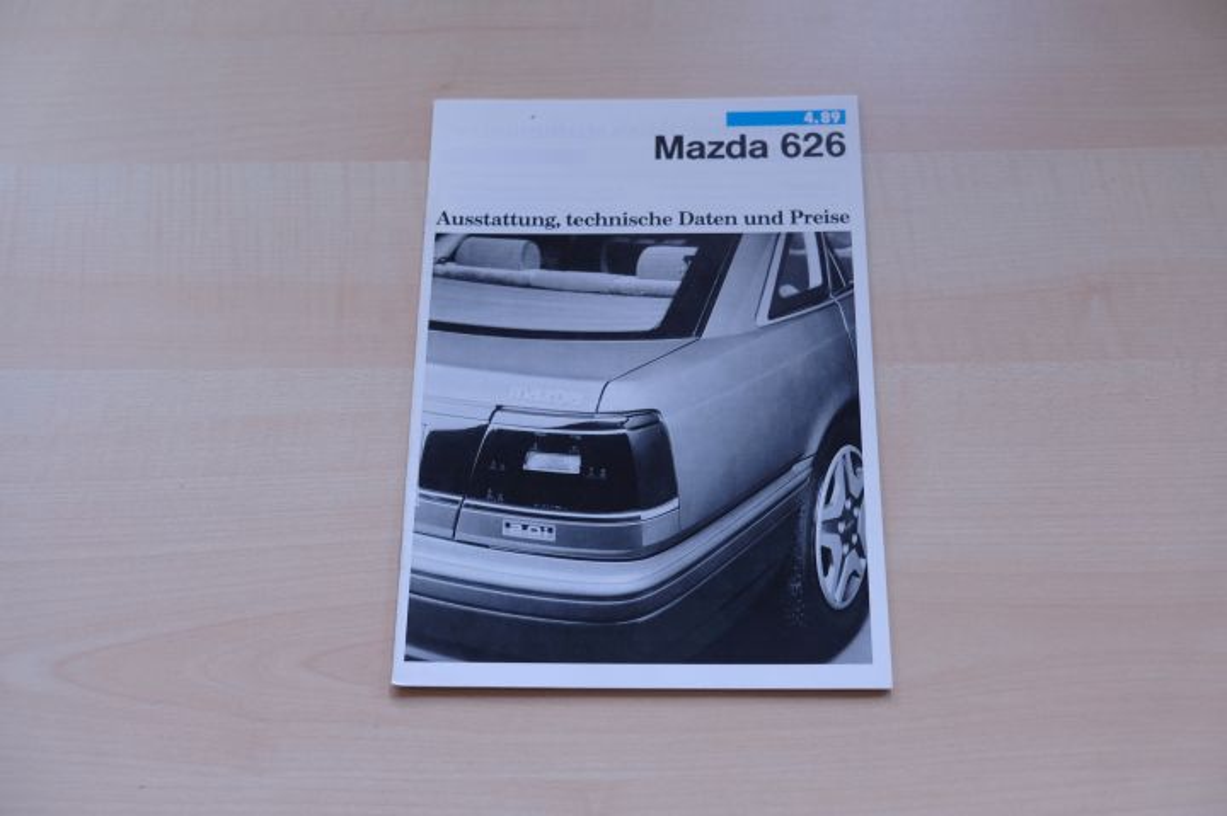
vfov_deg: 31.1
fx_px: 1465
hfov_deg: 45.5
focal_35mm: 43
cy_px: 408
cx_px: 614
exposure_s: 1/38
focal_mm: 28.9
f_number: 3.2
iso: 800
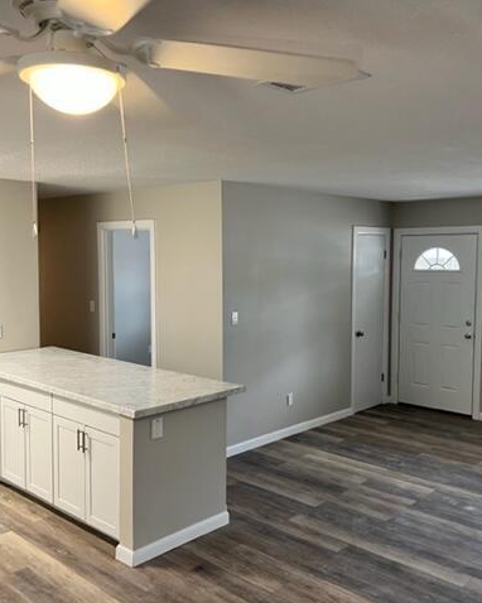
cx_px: 257
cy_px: 302
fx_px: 607
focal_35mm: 34
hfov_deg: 43.3
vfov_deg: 52.9
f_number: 1.5
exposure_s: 1/60
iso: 80
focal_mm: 5.7
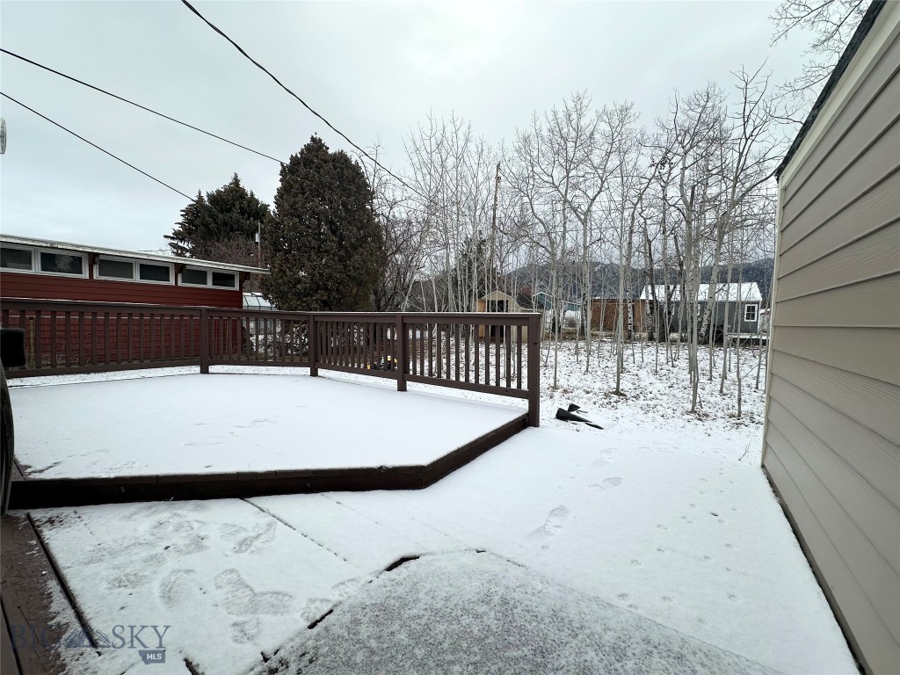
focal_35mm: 14
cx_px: 450
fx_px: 364
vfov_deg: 85.7
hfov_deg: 102.1
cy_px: 338
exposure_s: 1/491
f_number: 2.2
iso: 40
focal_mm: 2.22
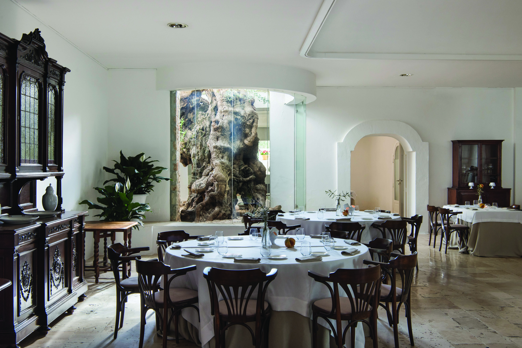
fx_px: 551
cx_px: 261
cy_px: 174
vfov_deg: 35.1
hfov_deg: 50.7
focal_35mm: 38
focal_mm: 38
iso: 500
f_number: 11
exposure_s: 1/5
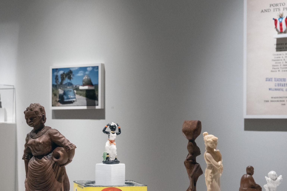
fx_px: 654
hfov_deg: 24.4
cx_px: 56
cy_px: 132
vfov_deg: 16.6
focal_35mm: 82
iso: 3200
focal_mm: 32.9
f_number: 7.1
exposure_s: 1/30
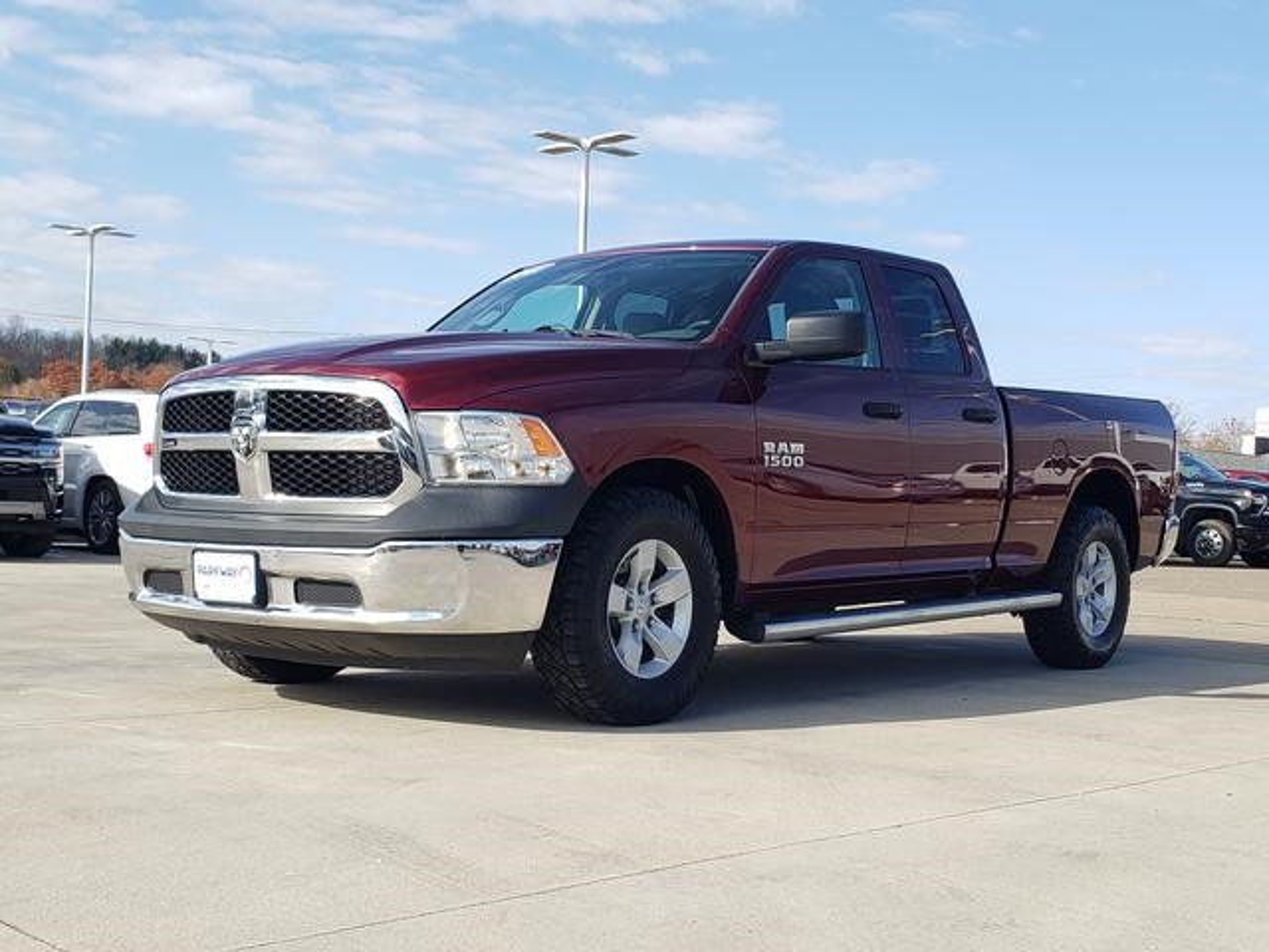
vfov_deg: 53.1
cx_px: 634
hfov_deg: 67.3
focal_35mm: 26
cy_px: 476
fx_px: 953
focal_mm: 4.3
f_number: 2.4
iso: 50
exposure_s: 1/871
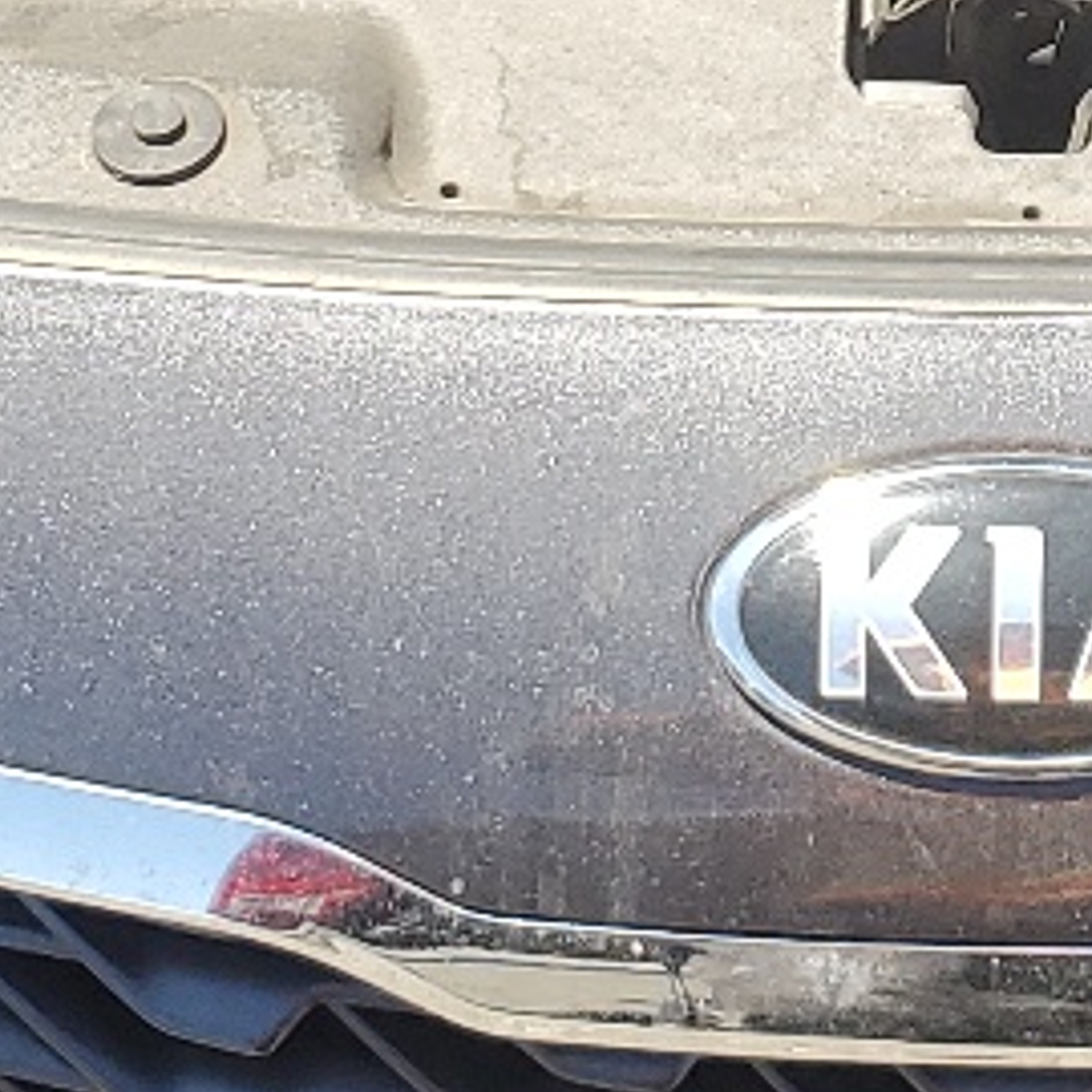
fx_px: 4854
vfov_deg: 12.2
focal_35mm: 136
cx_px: 1157
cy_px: -550
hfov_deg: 12.6
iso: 50
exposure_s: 1/909
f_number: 1.5
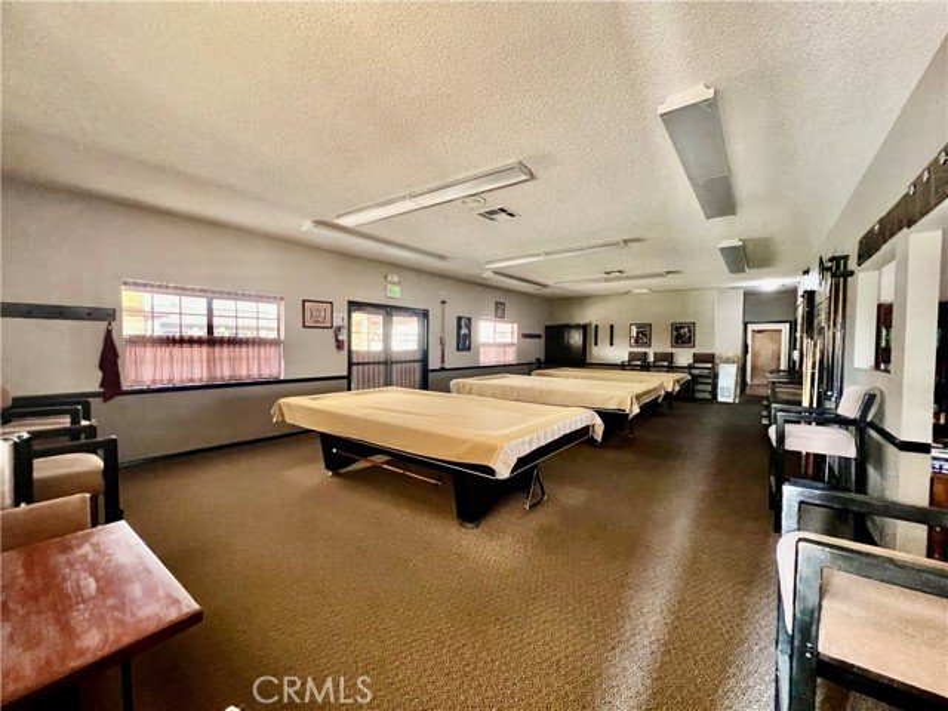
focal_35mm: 13
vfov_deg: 89.9
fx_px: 356
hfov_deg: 106.2
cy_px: 356
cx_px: 474
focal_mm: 1.57
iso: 800
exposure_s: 1/60
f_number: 1.8
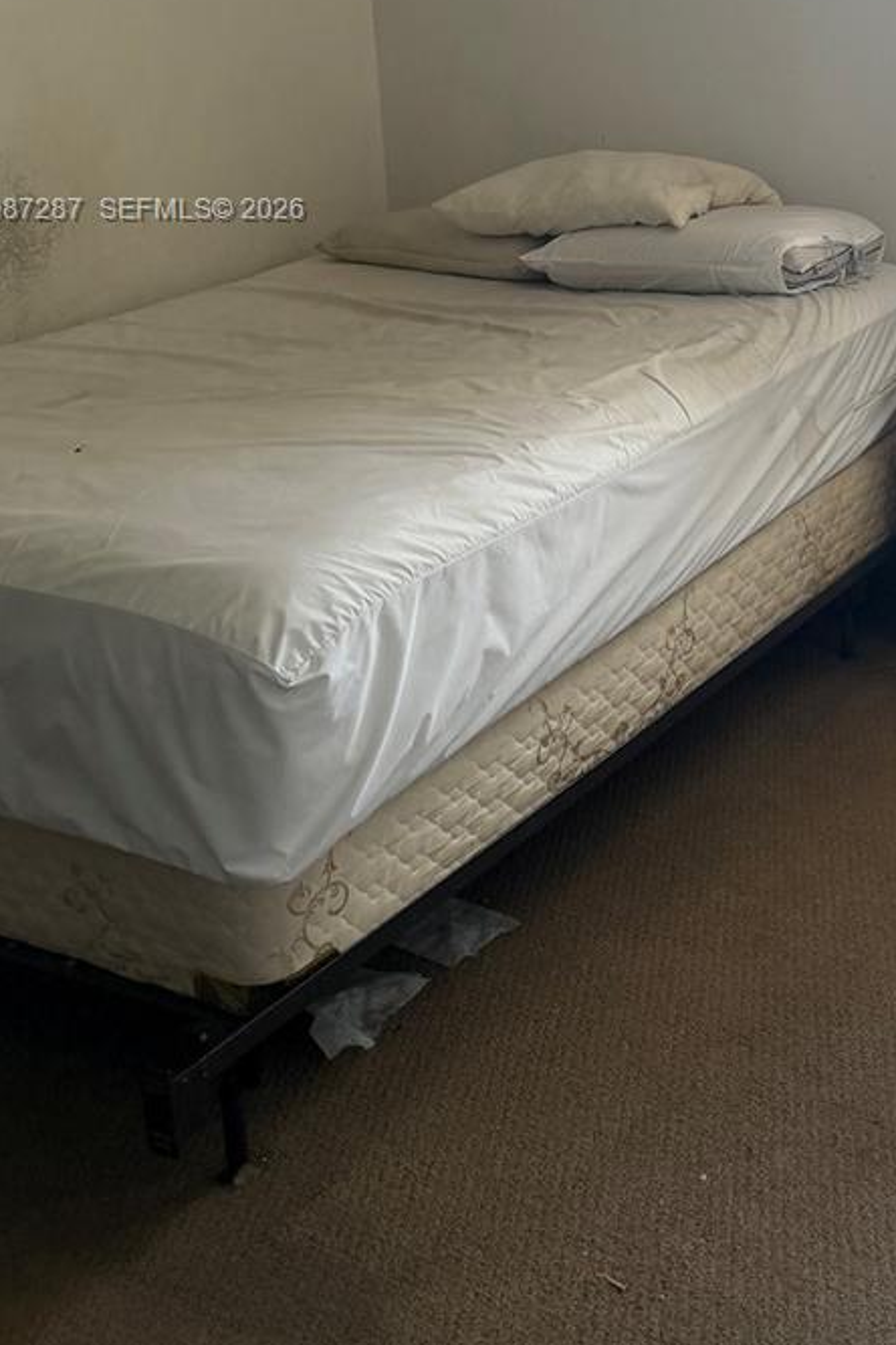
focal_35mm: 45
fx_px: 1680
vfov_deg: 41.2
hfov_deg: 28.5
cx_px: 839
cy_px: 212
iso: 200
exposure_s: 1/78
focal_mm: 6.76
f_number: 1.78
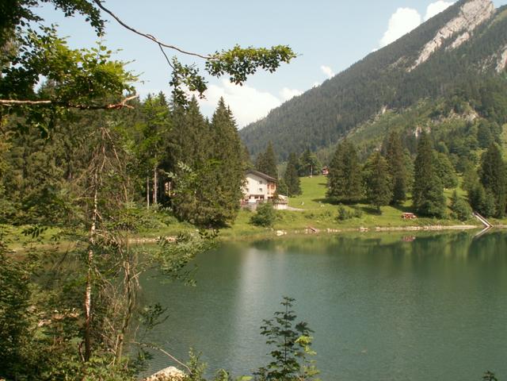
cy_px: 190
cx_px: 254
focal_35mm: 35
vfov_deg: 40.7
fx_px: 513
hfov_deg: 52.6
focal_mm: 5.86
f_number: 5.6
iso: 50
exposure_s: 1/160
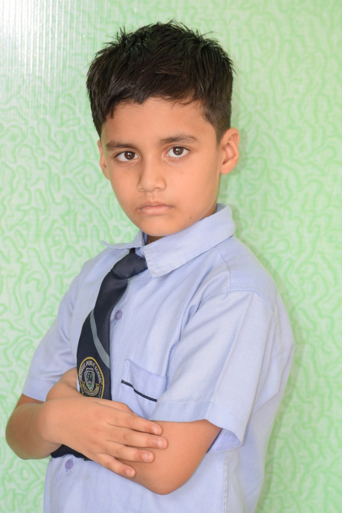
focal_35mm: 120
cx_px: 171
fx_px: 1710
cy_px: 256
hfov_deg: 11.4
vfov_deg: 17.1
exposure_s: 1/80
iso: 500
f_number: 4.8
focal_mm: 80
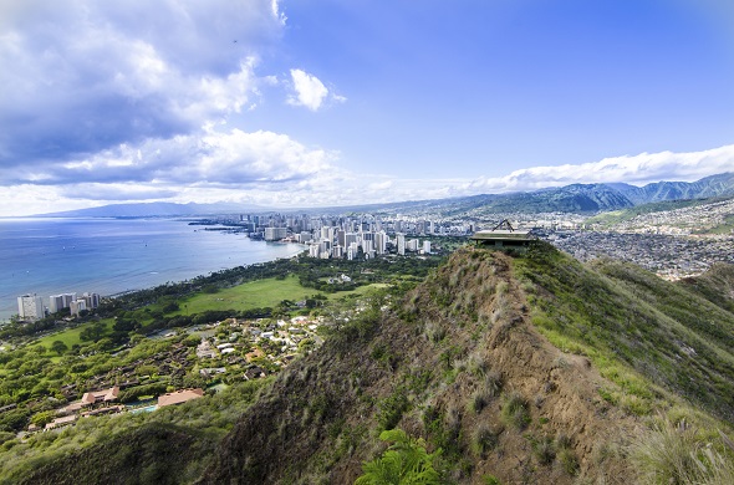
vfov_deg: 67.1
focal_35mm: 18
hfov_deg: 90.2
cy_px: 242
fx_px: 366
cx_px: 367
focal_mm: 12
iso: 100
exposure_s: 1/100
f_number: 8
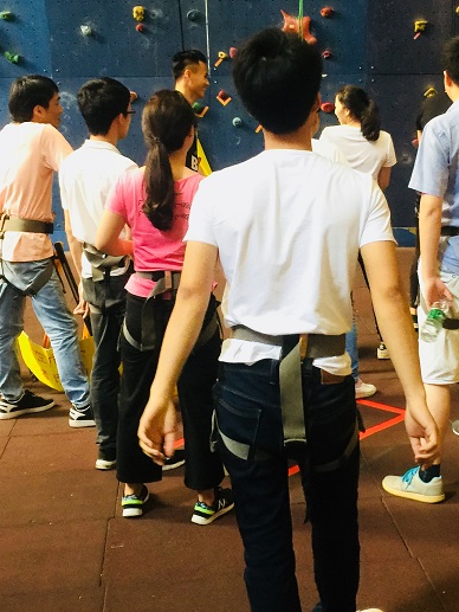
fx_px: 972
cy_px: 265
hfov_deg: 26.3
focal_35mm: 55
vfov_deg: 34.9
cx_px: 332
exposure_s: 1/10
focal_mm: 4.15
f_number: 2.2
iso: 100
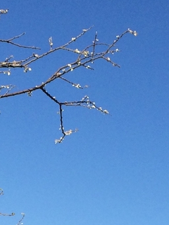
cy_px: 281
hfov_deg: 10.2
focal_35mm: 145
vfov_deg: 13.2
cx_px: 100
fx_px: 943
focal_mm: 4.15
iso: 32
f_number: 2.2
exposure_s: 1/2564
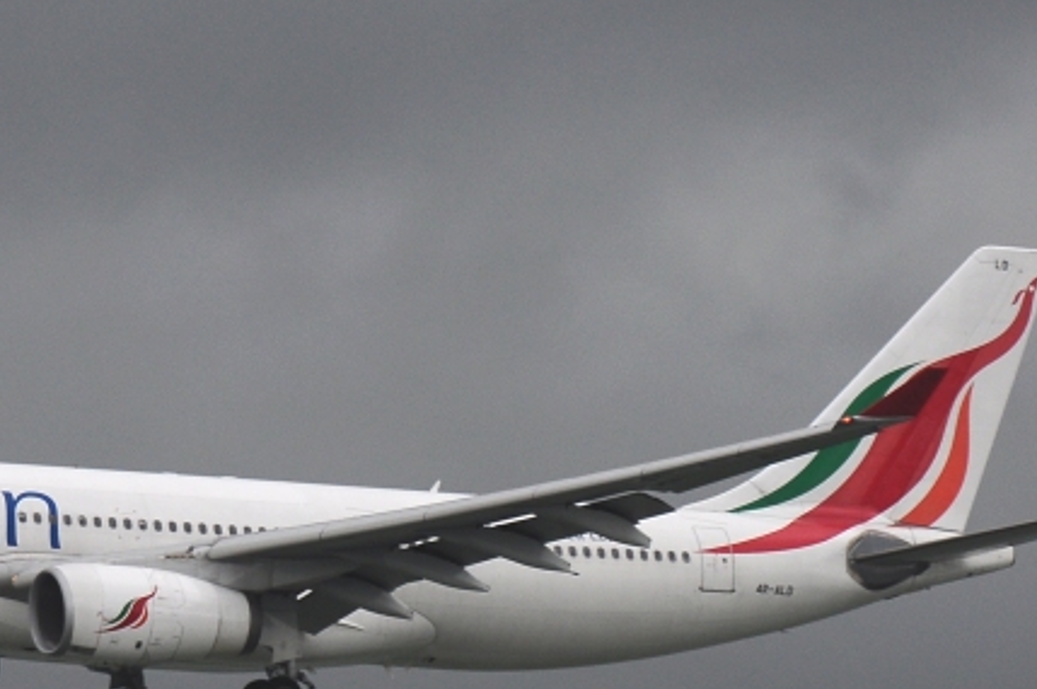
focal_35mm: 671
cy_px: 548
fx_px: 19306
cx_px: 249
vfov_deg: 2.0
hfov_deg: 3.1
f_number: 4.8
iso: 320
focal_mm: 240
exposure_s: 1/320
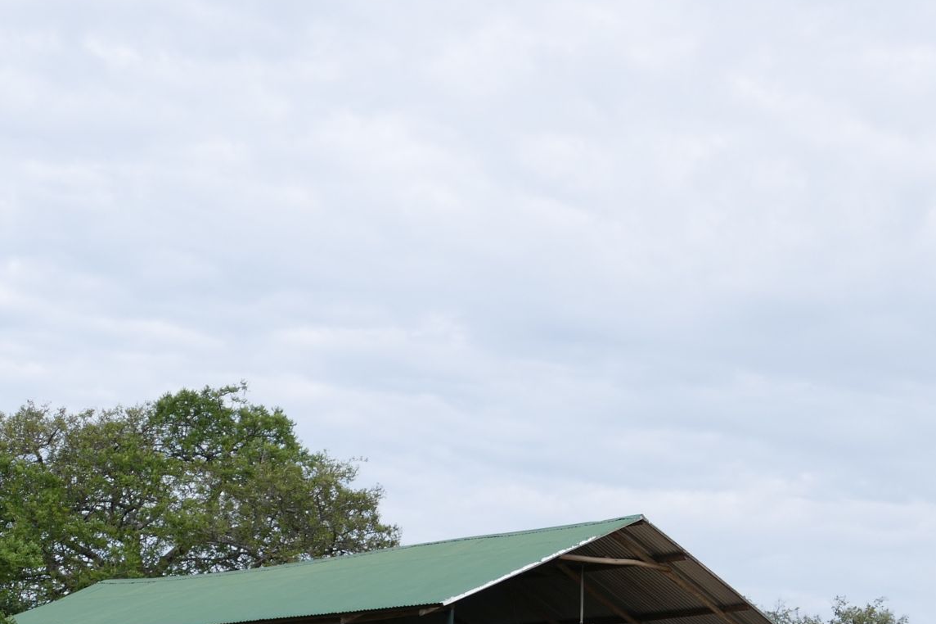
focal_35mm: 122
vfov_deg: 11.2
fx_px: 3171
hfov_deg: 16.6
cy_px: 514
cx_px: 830
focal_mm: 18.77
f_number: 3.4
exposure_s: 1/1000
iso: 125
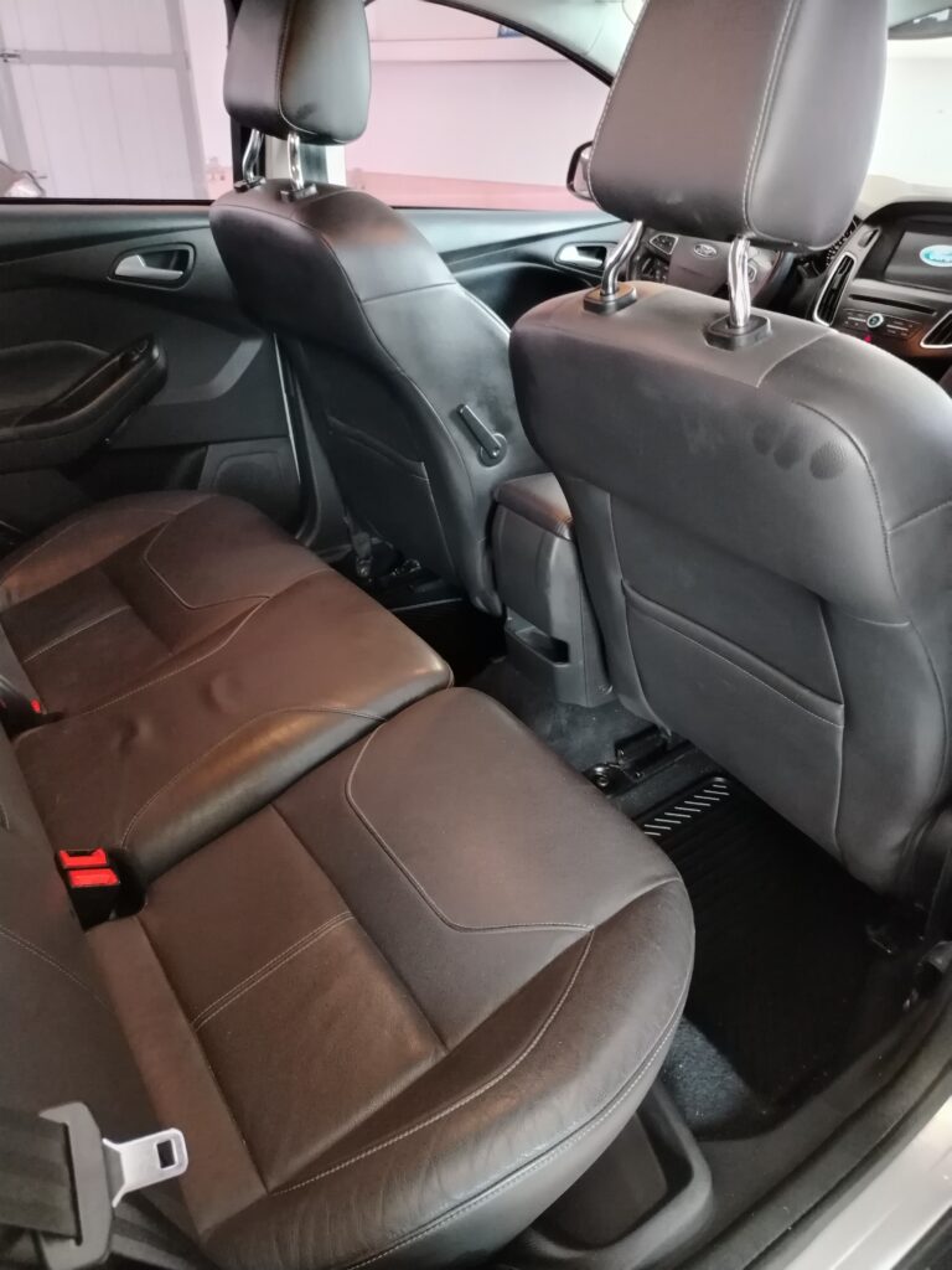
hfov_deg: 56.8
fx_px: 880
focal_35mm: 24
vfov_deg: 71.6
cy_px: 635
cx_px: 476
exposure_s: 1/25
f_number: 1.75
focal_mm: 5.25
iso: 2847
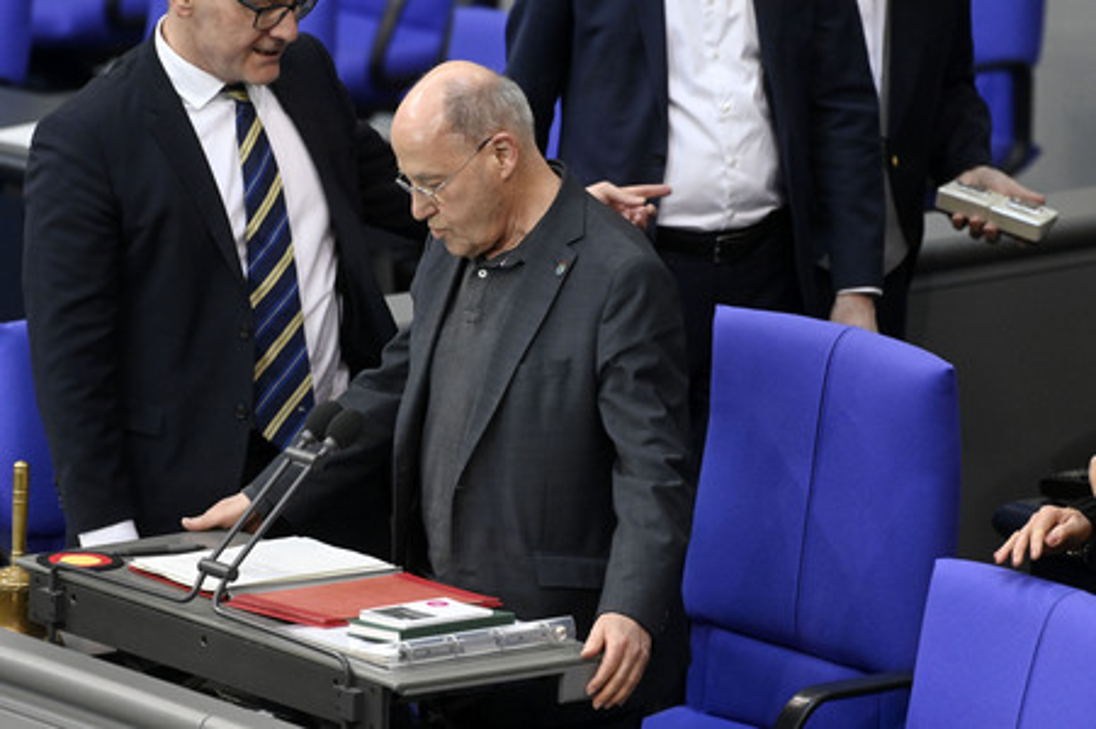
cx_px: 548
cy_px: 364
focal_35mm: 360
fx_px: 10952
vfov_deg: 3.8
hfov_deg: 5.7
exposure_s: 1/400
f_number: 5.6
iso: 10000
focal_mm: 360
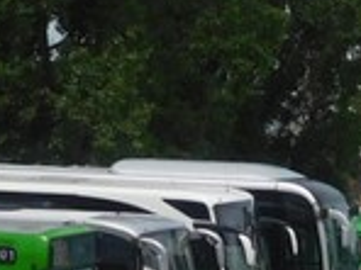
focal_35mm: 195
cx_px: 637
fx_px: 2034
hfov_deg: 9.7
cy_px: 553
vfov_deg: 7.3
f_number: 7.2
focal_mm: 5.7
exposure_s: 1/500
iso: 125
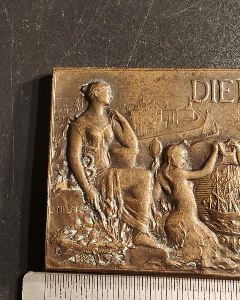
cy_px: 255
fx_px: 355
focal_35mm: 40
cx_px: 184
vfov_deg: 42.9
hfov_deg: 36.3
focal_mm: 2.32
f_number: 2
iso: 320
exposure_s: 1/100
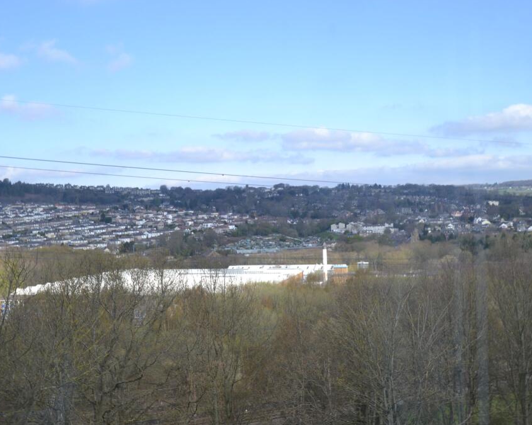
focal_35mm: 41
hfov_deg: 44.8
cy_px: 212
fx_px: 645
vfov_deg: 36.5
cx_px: 277
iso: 100
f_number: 6.3
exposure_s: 1/160
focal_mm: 24
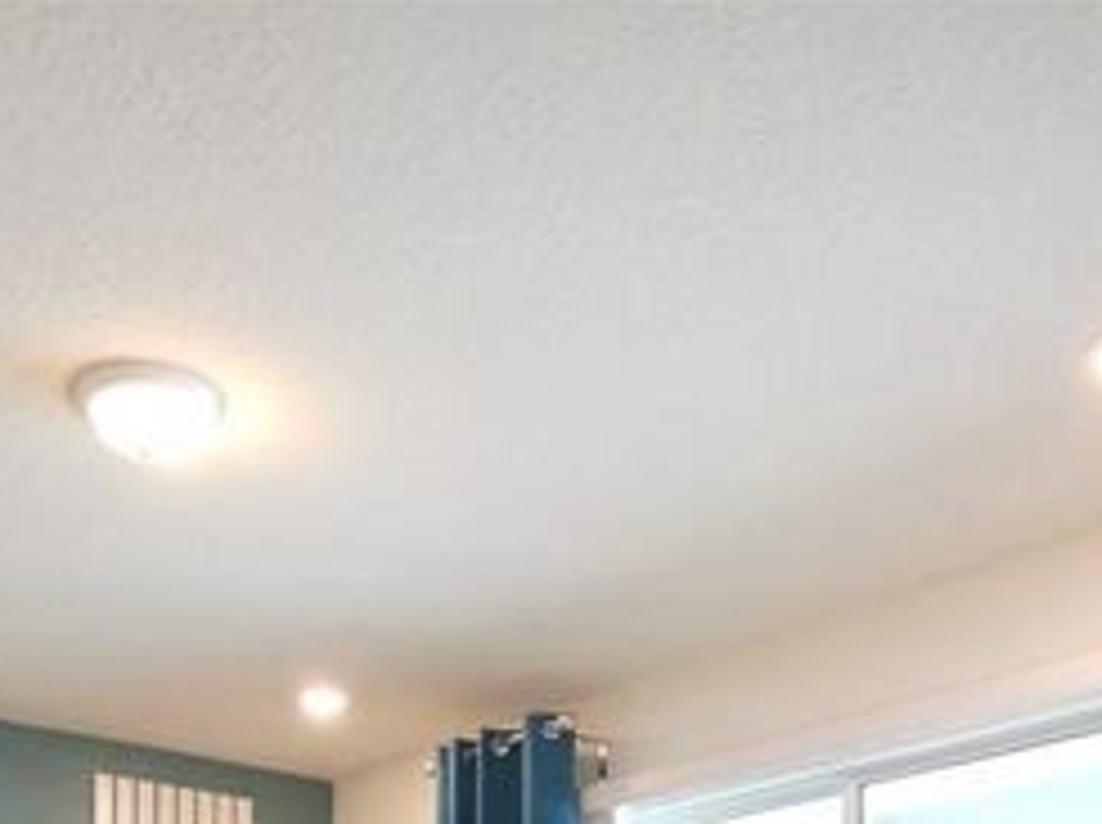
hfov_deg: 38.9
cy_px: 1184
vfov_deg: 24.2
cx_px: 479
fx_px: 1558
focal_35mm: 49
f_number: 2.2
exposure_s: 1/80
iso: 400
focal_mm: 2.26
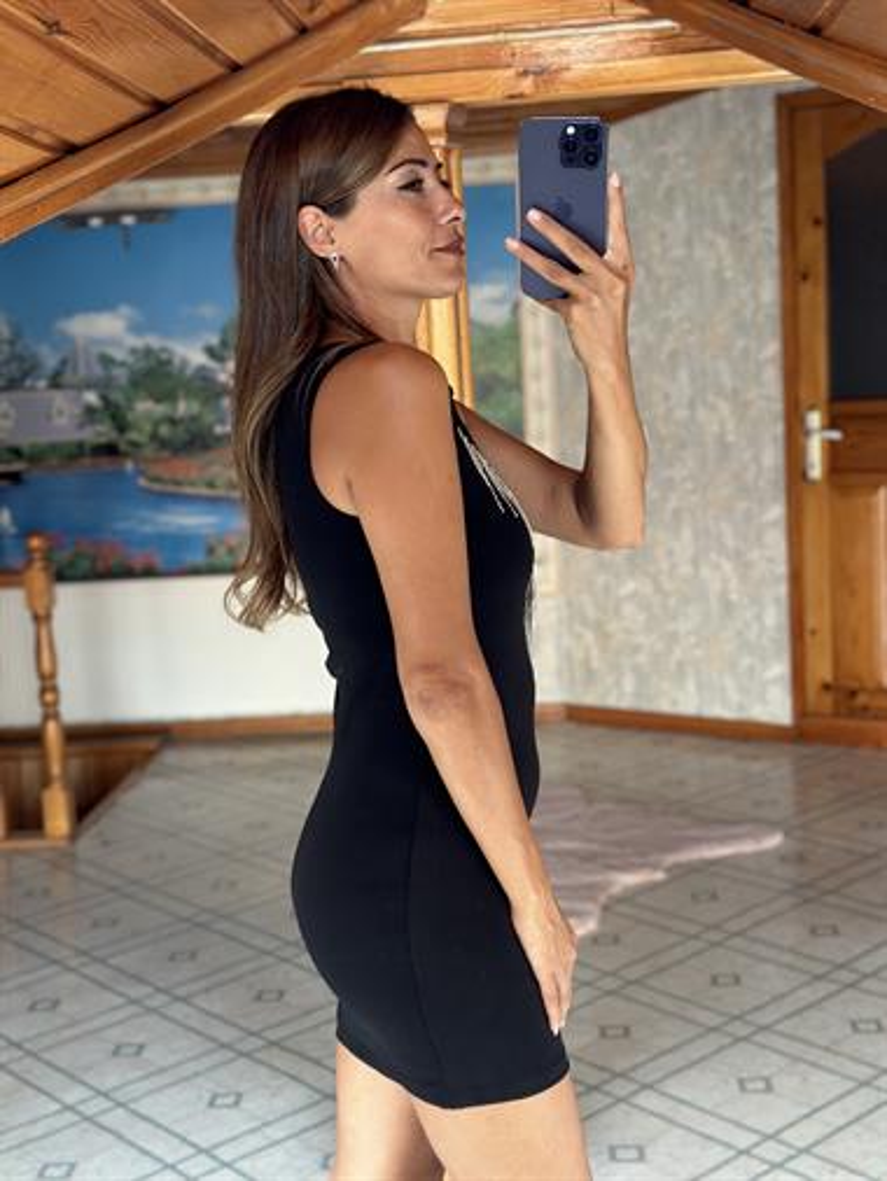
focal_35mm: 48
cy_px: 590
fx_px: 1639
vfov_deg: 39.6
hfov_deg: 30.3
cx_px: 444
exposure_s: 1/66
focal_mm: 6.86
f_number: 1.78
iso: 125
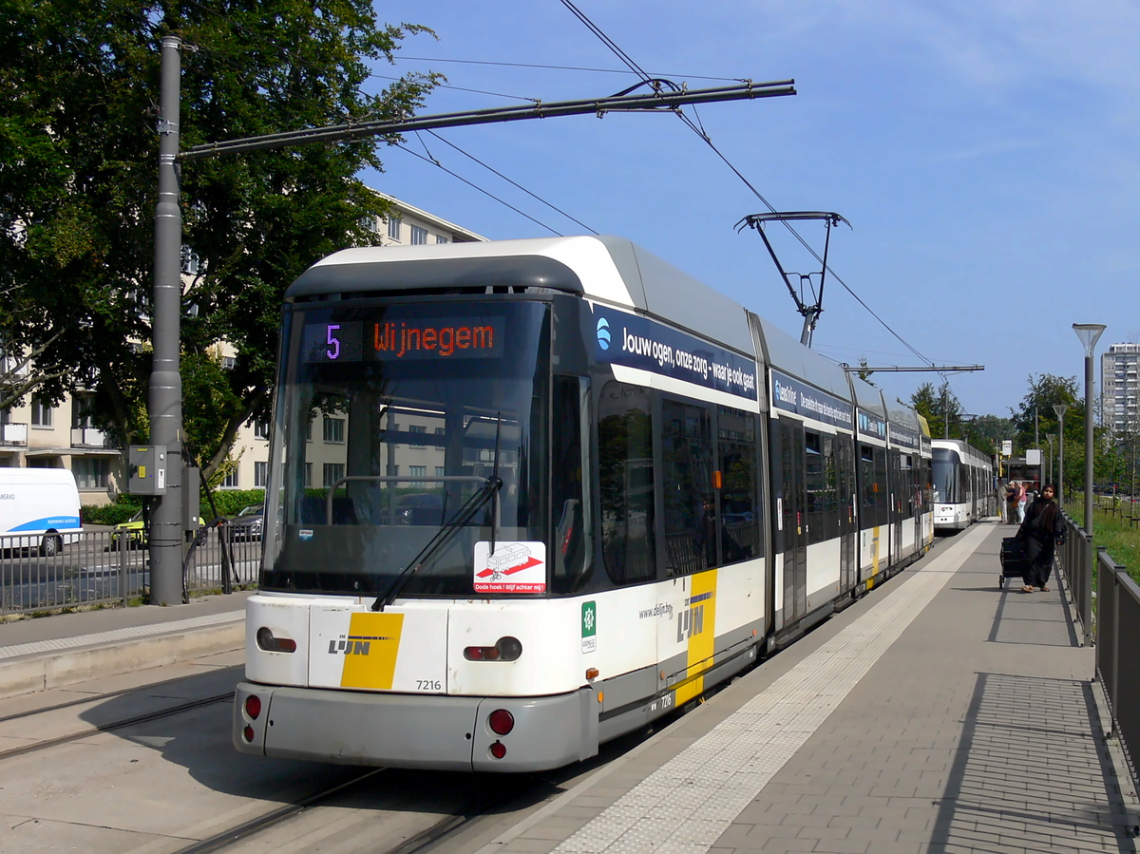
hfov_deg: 52.6
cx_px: 570
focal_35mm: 35
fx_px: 1152
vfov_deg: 40.7
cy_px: 427
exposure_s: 1/1000
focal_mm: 7.4
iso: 80
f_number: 4.5
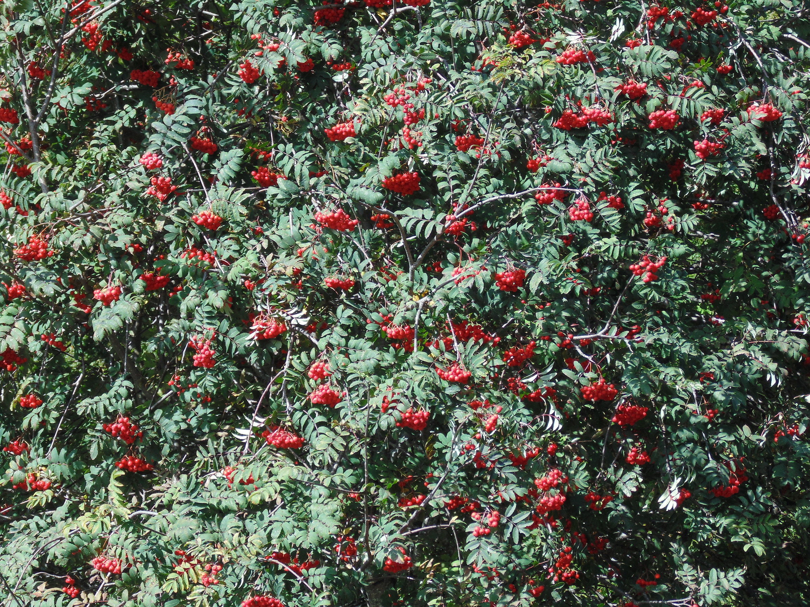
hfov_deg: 16.6
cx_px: 405
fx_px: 2785
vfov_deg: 12.5
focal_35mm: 119
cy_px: 304
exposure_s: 1/200
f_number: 4.8
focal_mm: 21.3
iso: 80
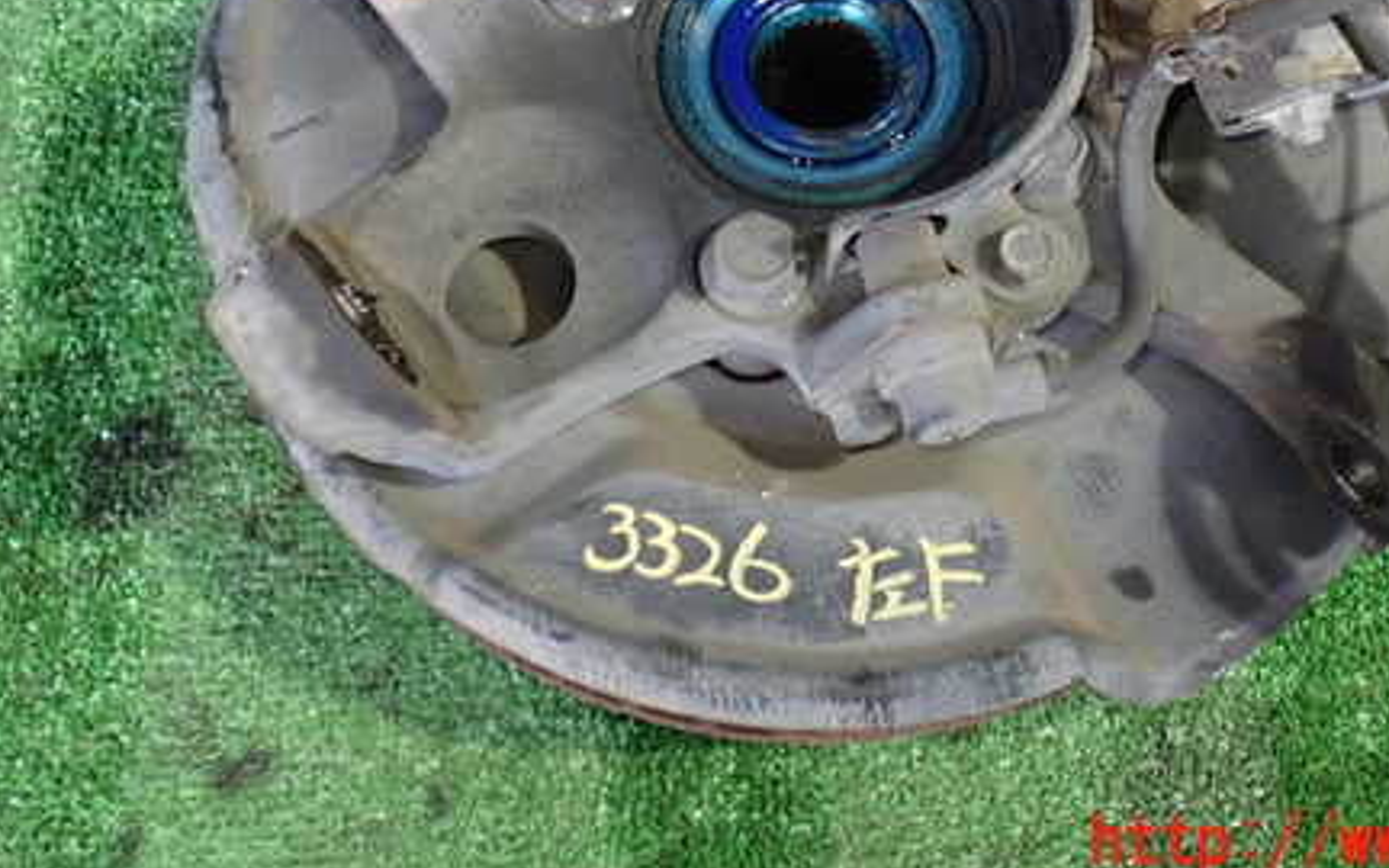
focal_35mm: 53
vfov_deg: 24.0
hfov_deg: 38.0
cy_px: 161
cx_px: 852
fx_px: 2006
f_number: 2.5
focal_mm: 6.37
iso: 640
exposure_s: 1/40
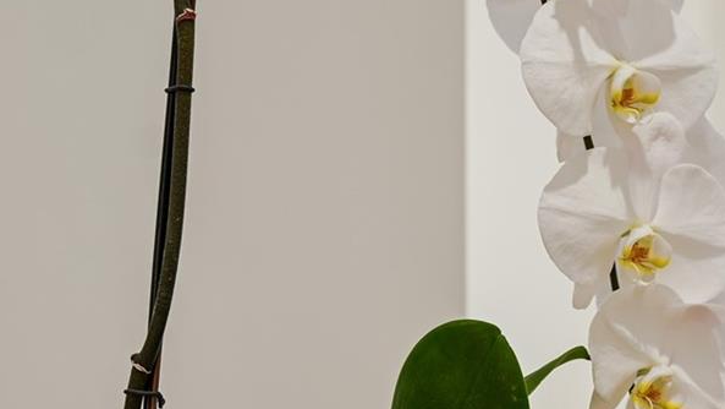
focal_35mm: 144
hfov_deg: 14.4
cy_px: 525
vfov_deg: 8.3
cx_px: 907
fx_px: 2769
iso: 160
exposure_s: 1/5
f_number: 4
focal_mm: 51
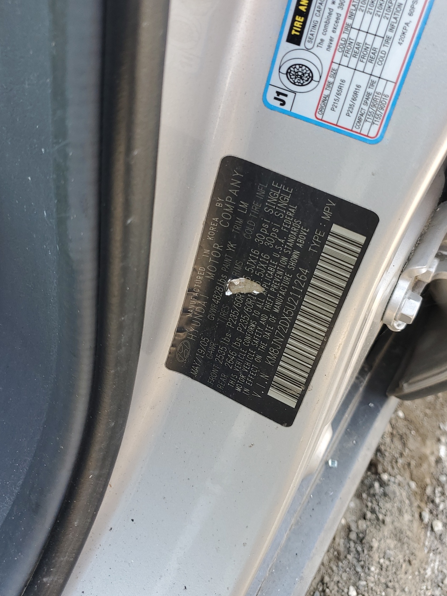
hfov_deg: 42.9
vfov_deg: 55.3
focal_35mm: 33
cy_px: 269
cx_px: 213
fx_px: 568
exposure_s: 1/175
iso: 50
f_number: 1.5
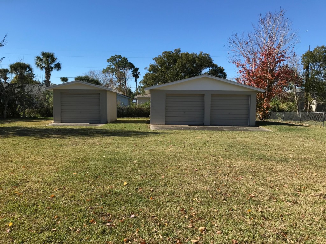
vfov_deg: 49.7
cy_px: 122
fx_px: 264
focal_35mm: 28
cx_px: 163
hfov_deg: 63.4
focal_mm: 3.99
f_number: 1.8
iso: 20
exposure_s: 1/1842
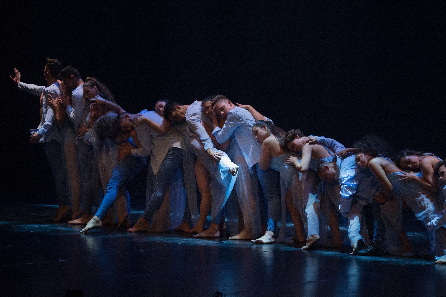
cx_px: 223
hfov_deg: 17.1
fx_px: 1486
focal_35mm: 120
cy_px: 148
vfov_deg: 11.4
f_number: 4.5
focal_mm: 120
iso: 6400
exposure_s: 1/1000
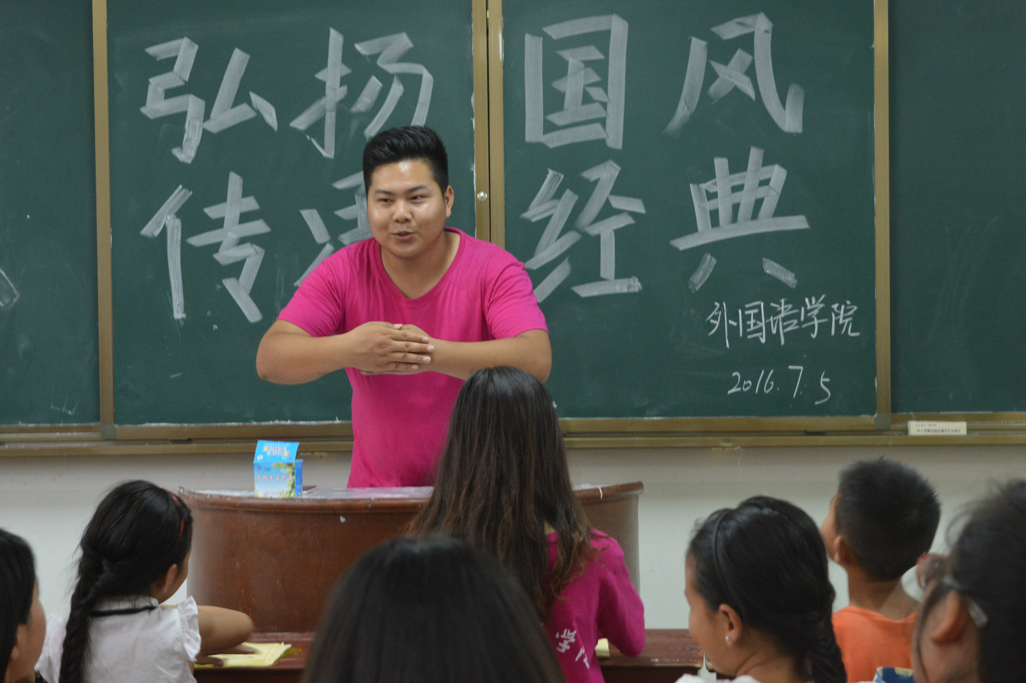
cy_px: 342
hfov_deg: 27.0
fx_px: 2136
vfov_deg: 18.2
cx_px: 513
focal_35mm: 75
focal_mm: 50
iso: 1000
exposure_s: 1/15
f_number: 5.6
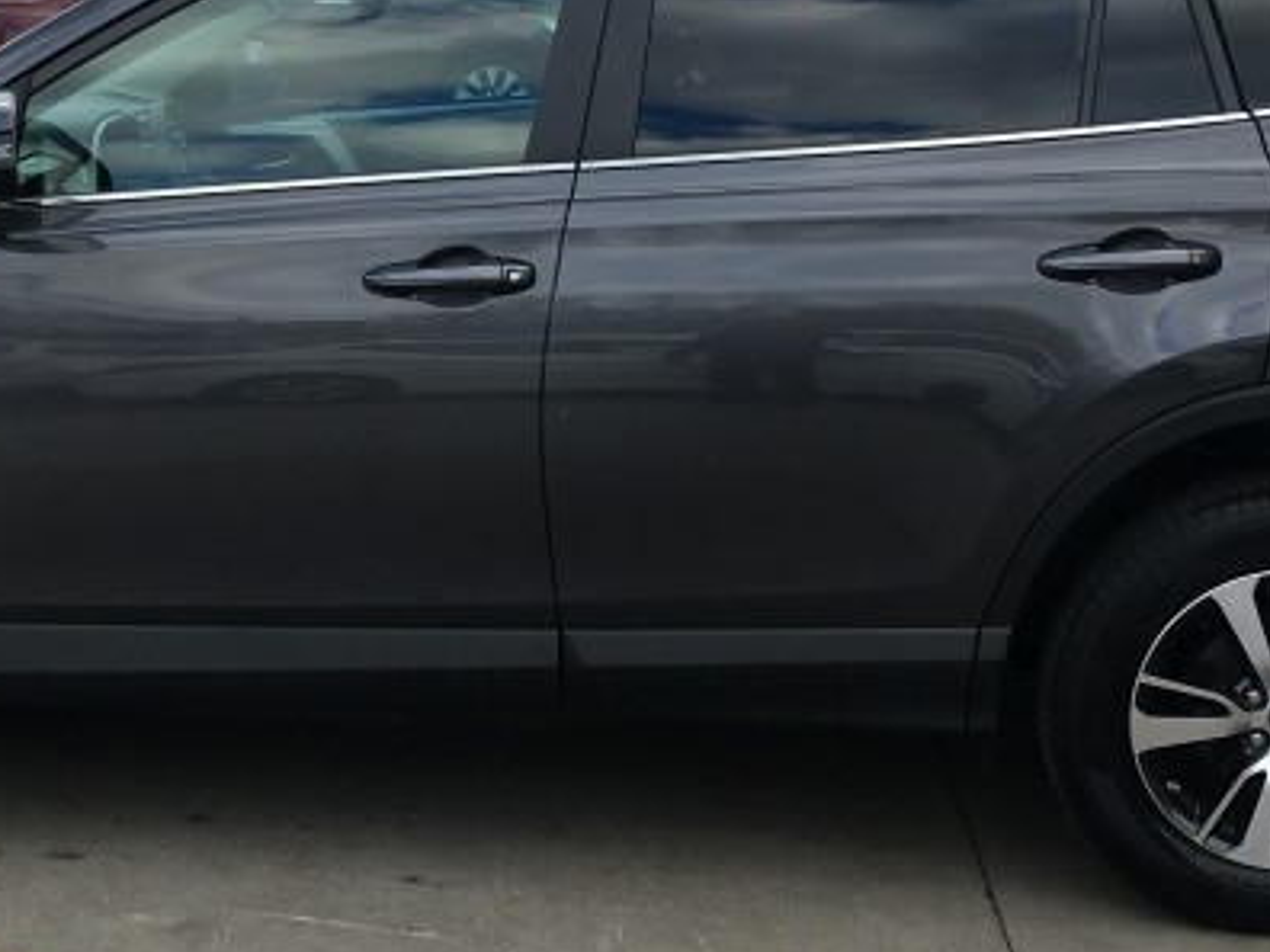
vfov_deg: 19.6
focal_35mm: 75
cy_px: 455
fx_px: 2752
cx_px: 468
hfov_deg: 25.9
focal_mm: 4.15
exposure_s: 1/370
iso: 25
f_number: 2.2
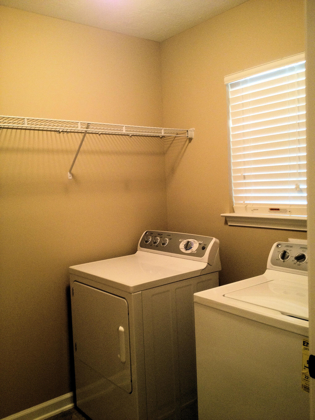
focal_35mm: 35
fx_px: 425
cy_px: 210
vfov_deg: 52.6
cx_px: 158
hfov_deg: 40.7
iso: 125
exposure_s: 1/20
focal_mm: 4.28
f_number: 2.4
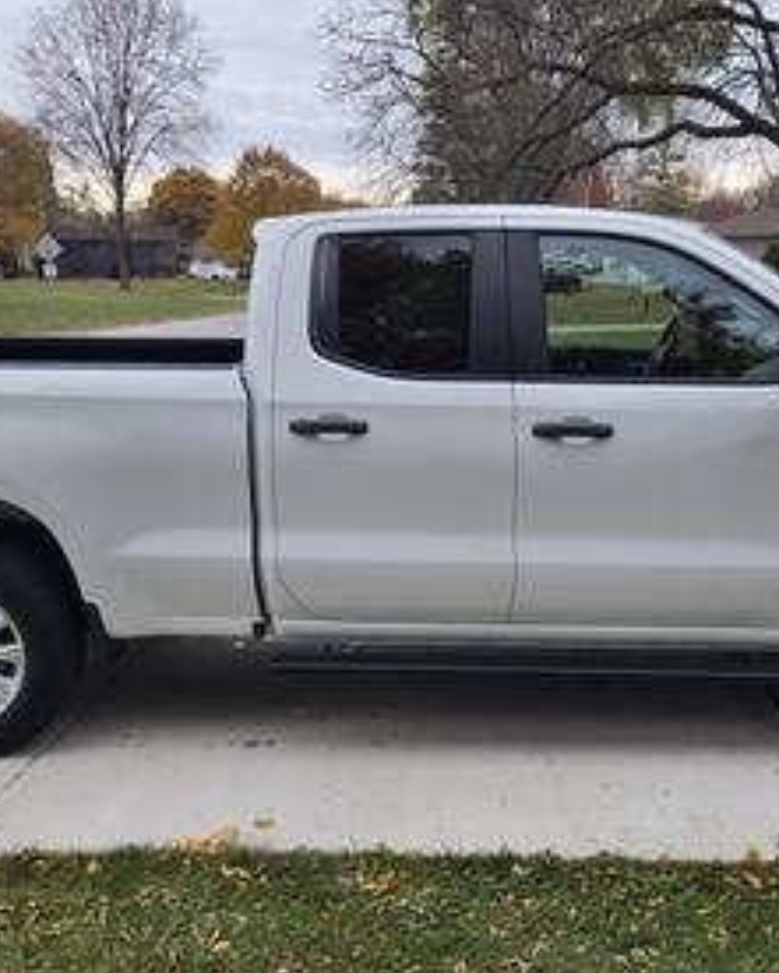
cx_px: 441
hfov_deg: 36.4
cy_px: 543
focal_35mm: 41
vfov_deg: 44.7
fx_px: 1181
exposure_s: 1/180
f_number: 1.8
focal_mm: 5.4
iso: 25
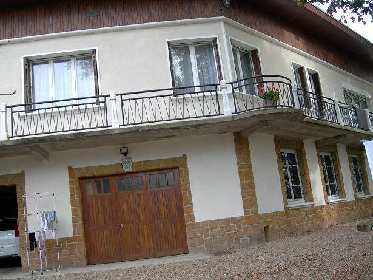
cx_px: 186
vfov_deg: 37.7
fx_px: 409
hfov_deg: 49.0
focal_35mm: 38
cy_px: 140
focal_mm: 7.8
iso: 50
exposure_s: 1/176
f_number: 2.8
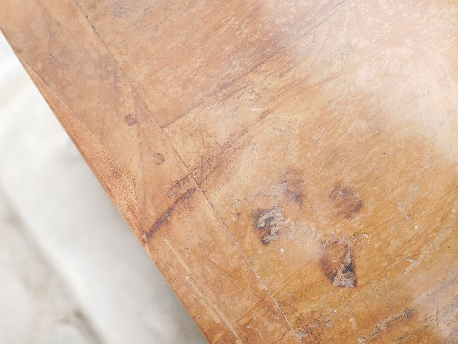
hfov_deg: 46.8
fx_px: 529
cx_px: 229
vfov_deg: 36.0
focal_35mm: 40
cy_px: 172
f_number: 1.7
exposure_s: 1/60
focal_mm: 20
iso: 2500
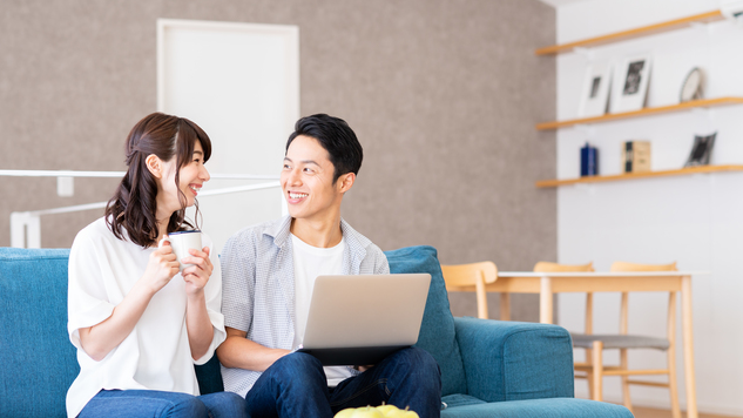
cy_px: 235
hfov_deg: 23.7
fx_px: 1773
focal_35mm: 90
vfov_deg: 13.4
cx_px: 371
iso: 400
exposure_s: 1/160
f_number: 3.5
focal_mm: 85
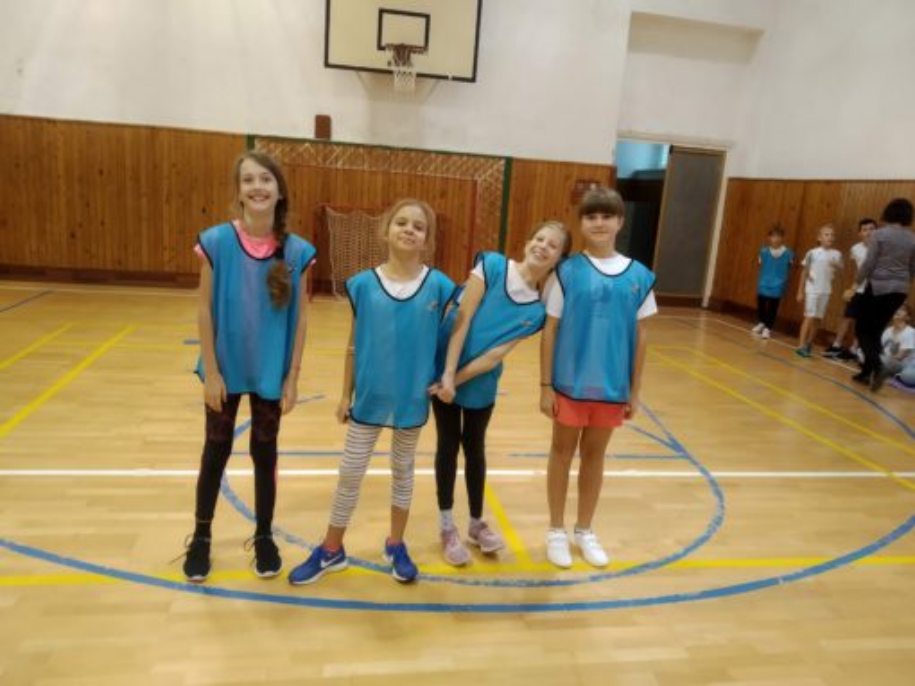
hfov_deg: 67.3
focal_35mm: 26
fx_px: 687
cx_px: 458
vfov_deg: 53.0
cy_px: 343
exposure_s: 1/33
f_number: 2.2
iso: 160
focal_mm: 3.82
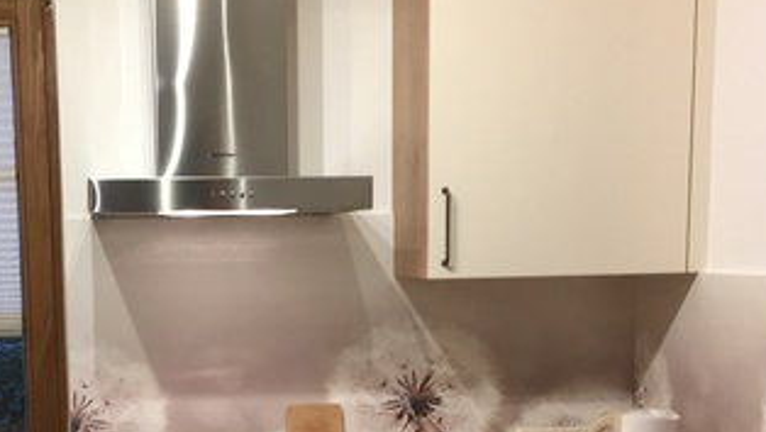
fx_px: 1199
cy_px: 408
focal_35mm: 59
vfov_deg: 19.9
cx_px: 231
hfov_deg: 34.9
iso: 125
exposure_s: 1/33
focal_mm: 4.15
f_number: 2.2
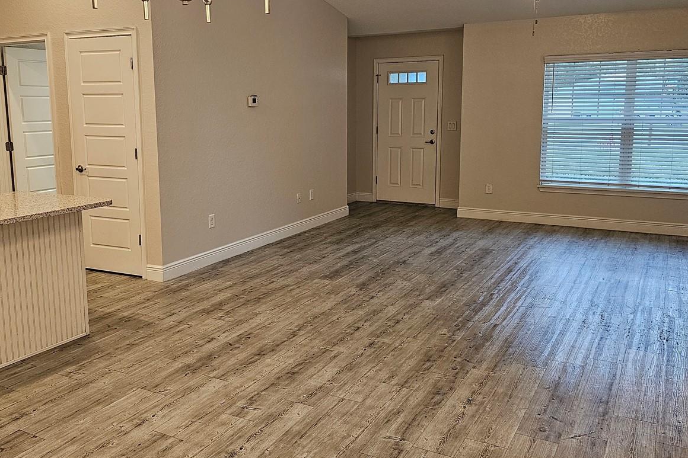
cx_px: 313
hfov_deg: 57.1
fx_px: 631
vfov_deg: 39.9
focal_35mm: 33
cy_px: 204
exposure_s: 1/120
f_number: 1.7
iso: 320
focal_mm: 6.3
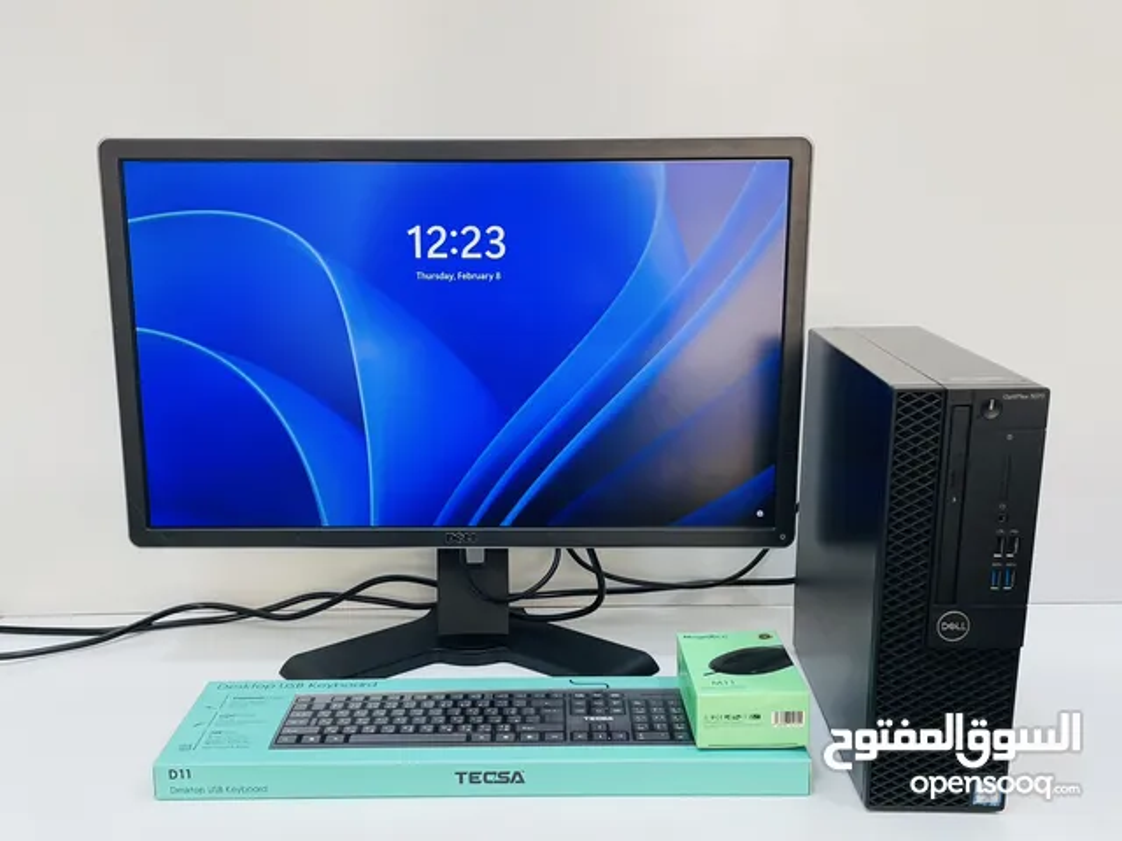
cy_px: 420
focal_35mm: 26
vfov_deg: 53.1
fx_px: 843
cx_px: 561
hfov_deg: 67.3
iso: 64
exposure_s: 1/121
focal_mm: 4.2
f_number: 1.6
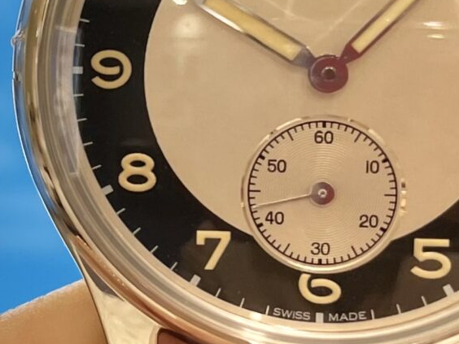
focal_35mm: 118
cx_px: -164
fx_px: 1565
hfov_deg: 15.7
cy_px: 133
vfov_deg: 12.5
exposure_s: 1/120
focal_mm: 4.2
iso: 64
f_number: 1.6
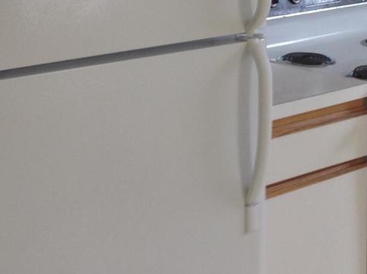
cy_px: -9
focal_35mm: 104
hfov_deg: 18.9
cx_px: 249
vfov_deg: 13.9
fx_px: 1101
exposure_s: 1/20
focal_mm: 4.28
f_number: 2.4
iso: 50
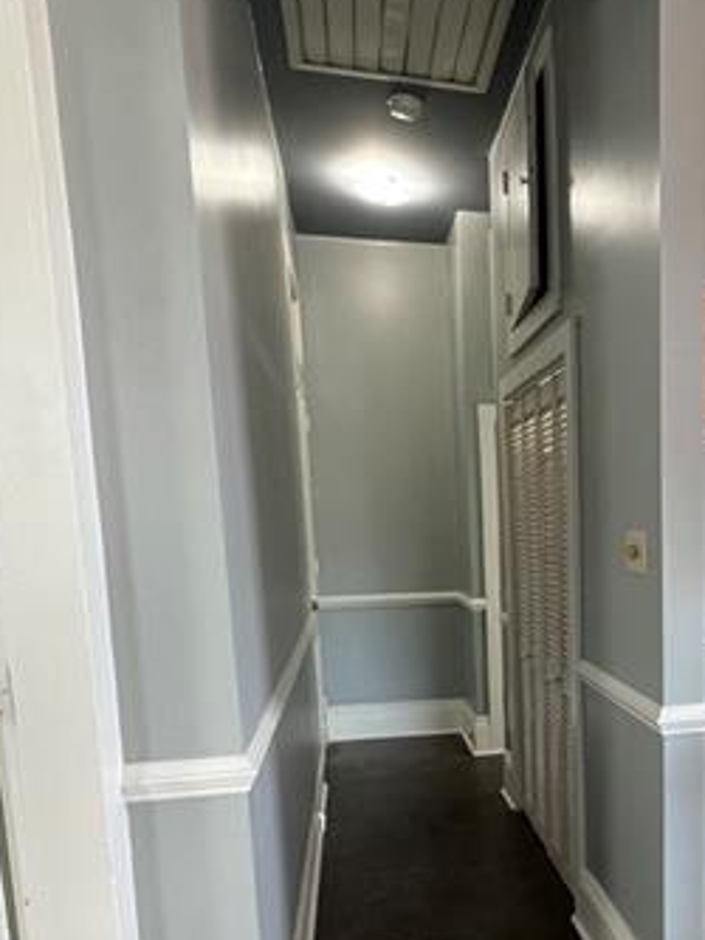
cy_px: 658
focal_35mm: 30
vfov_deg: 58.0
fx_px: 814
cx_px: 589
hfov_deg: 44.0
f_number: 1.8
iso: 200
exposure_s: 1/60
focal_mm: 1.57
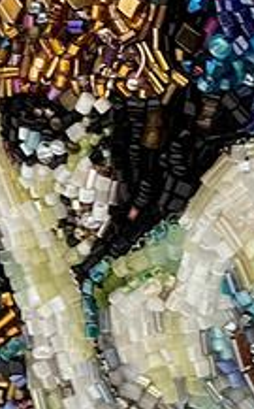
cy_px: 21
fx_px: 4289
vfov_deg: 5.4
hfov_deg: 3.4
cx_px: 280
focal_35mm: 386
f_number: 2.8
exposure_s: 1/121
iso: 40
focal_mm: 9
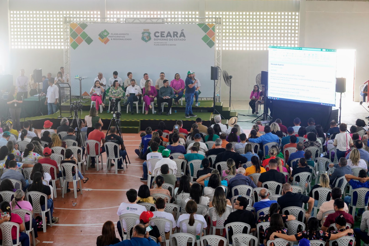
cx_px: 184
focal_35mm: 70
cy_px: 123
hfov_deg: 28.8
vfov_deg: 19.5
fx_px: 718
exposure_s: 1/90
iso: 500
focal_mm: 70
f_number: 4
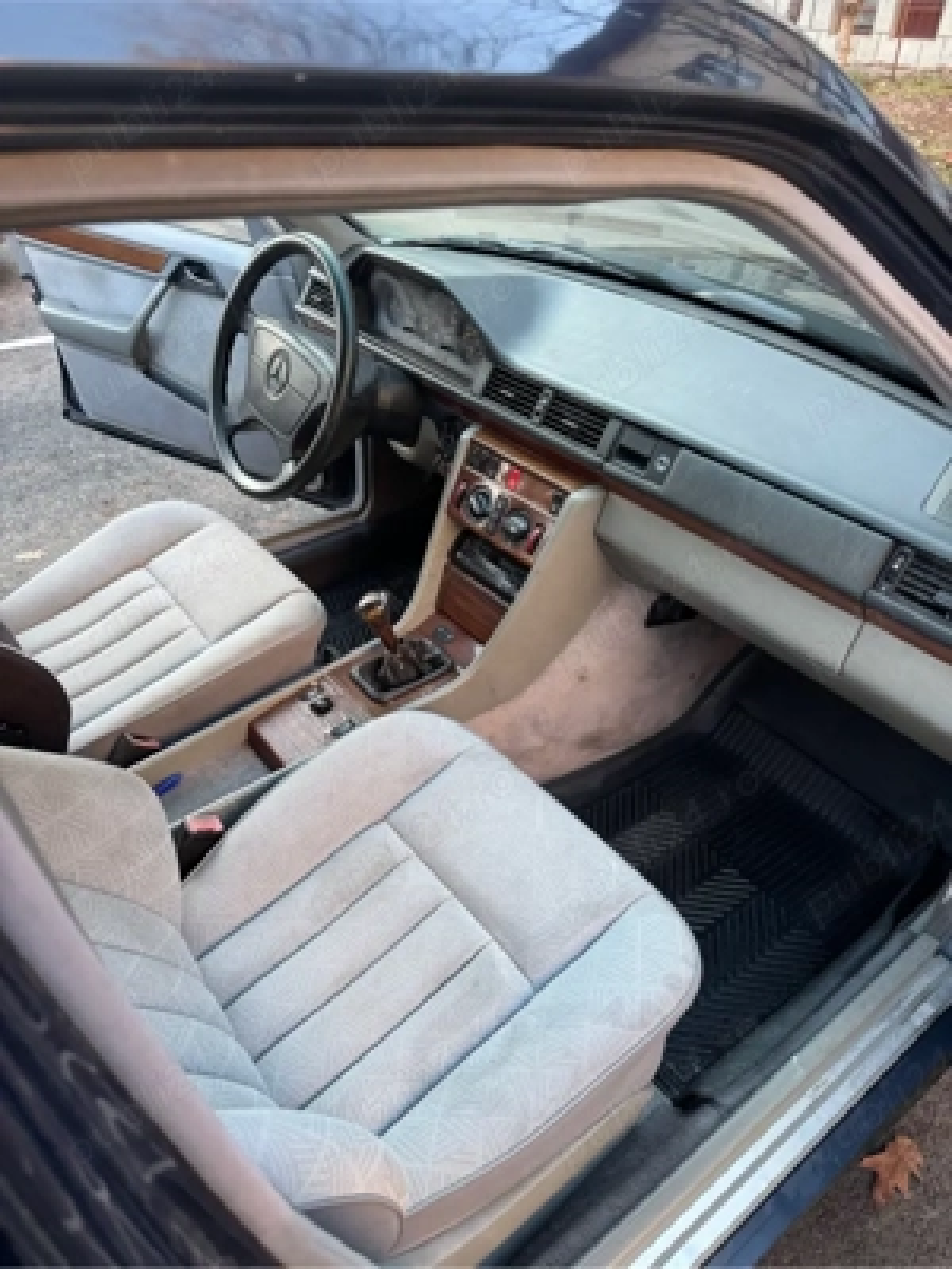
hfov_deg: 56.8
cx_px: 476
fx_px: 880
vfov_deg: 71.6
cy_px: 634
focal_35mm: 24
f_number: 1.78
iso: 125
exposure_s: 1/121
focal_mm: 6.76
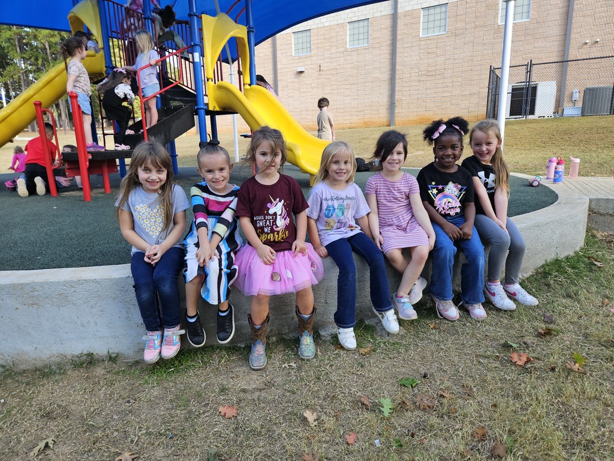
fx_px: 408
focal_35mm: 23
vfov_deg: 58.9
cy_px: 230
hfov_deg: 73.9
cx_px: 307
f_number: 1.8
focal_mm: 5.4
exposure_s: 1/446
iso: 40
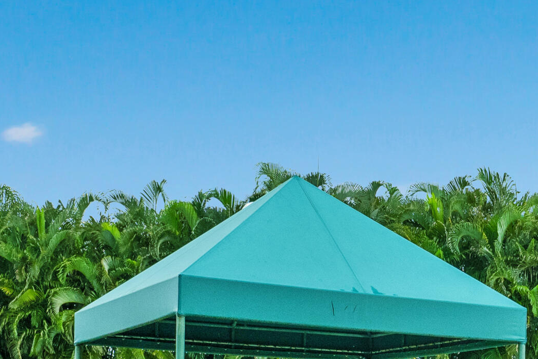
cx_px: 525
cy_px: 444
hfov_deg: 21.4
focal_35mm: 92
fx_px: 1376
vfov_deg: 14.4
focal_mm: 32
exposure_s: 1/320
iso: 2000
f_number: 8
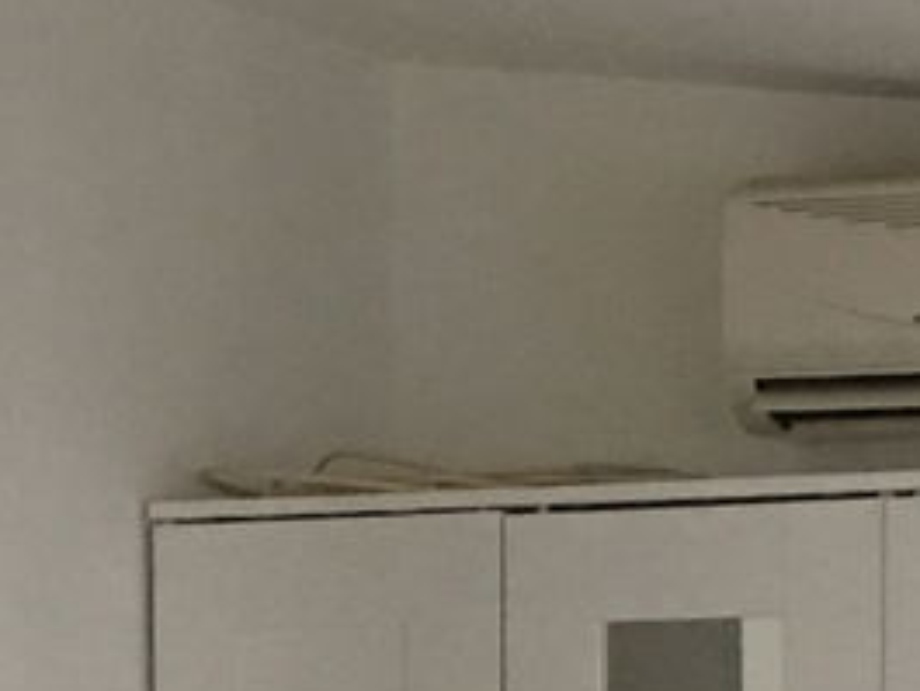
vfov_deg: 8.0
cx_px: 774
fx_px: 4653
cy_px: 1462
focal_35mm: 175
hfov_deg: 11.2
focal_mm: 4.15
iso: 125
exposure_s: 1/17
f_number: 2.2
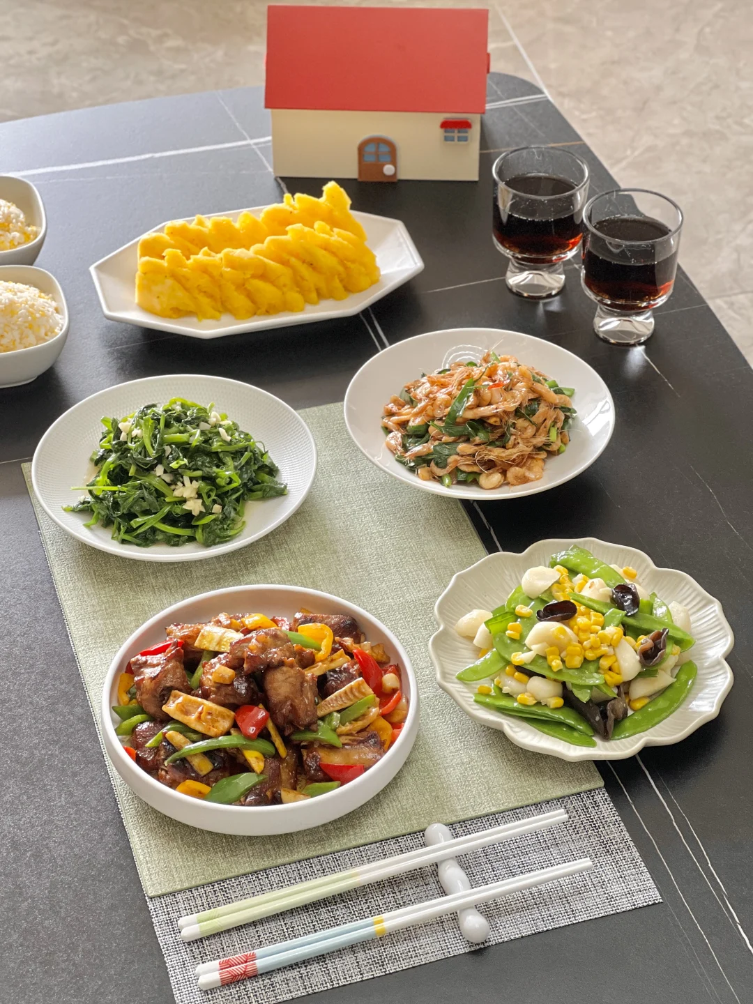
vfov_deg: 25.3
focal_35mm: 77
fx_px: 2233
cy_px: 502
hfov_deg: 19.1
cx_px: 376
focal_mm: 9
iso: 200
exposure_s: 1/121
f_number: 2.8
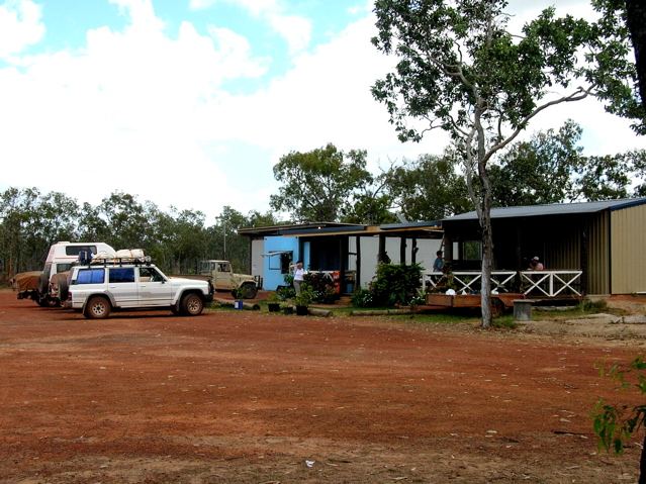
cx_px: 323
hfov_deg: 36.8
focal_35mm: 52
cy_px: 242
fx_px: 970
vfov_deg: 28.0
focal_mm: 8.7
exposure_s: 1/316
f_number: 4.2
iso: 50
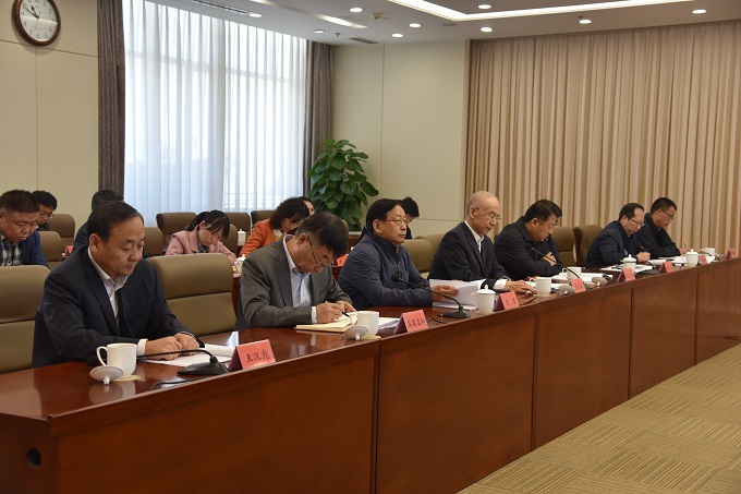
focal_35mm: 50
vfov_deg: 27.0
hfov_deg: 39.6
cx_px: 370
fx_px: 1029
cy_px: 247
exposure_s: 1/80
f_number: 4.5
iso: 400
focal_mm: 50
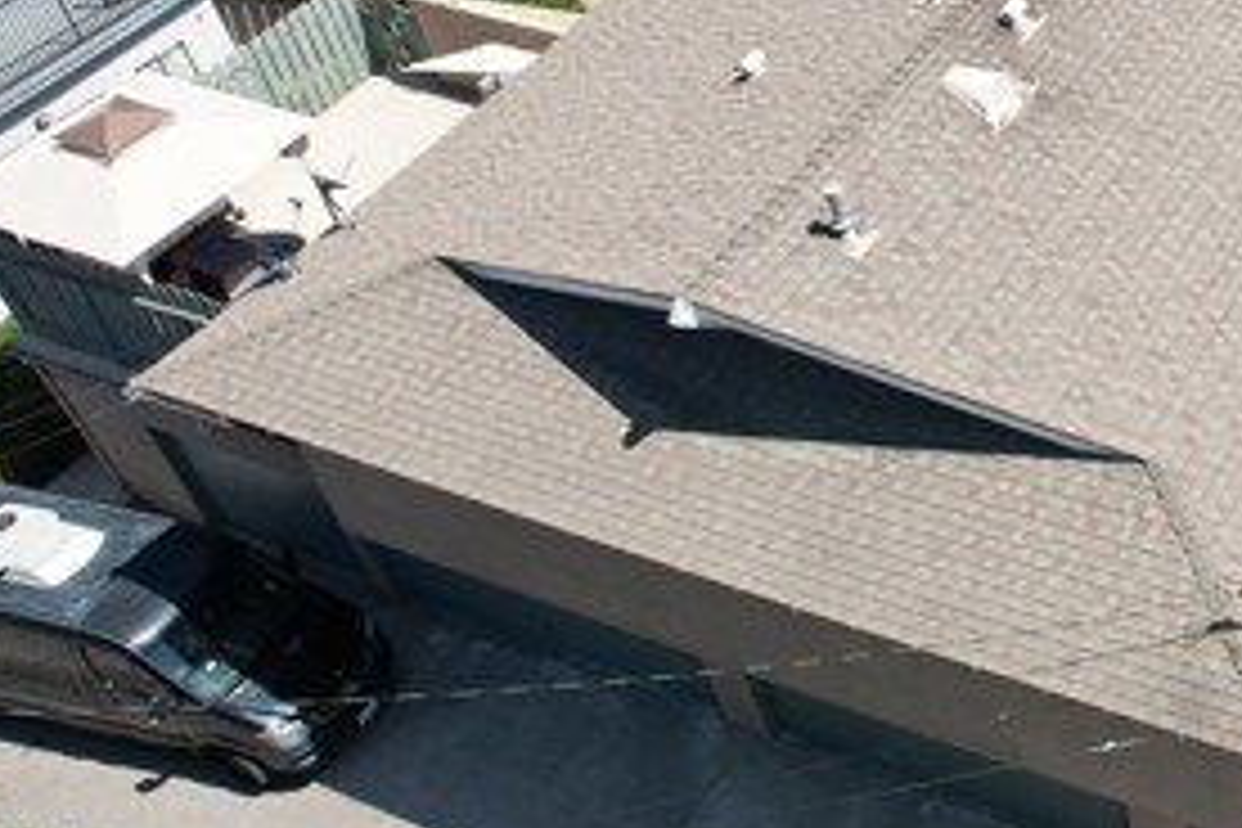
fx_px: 1759
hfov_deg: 33.6
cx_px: 1386
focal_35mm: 51
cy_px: 295
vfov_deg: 26.4
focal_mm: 8.38
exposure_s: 1/1600
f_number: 2.8
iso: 140
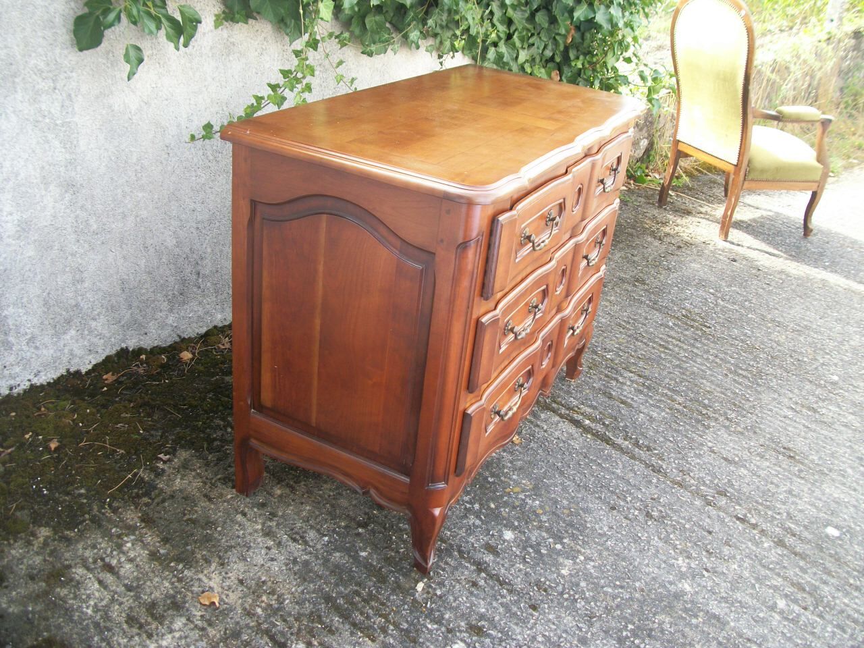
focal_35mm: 32
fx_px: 799
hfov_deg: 56.8
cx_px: 432
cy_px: 324
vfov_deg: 44.2
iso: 80
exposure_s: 1/100
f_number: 2.9
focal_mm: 5.7
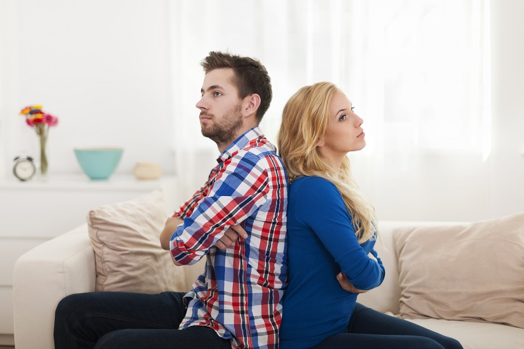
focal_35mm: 50
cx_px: 262
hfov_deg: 39.6
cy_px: 174
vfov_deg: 27.0
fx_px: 728
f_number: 1.6
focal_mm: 50
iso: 100
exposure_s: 1/200
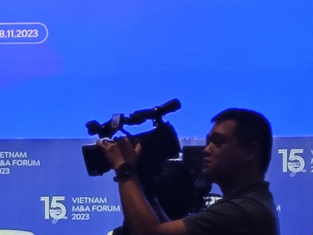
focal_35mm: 340
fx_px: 3076
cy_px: 284
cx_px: -138
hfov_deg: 5.8
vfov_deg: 4.4
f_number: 1.9
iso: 400
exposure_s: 1/100
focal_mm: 8.7
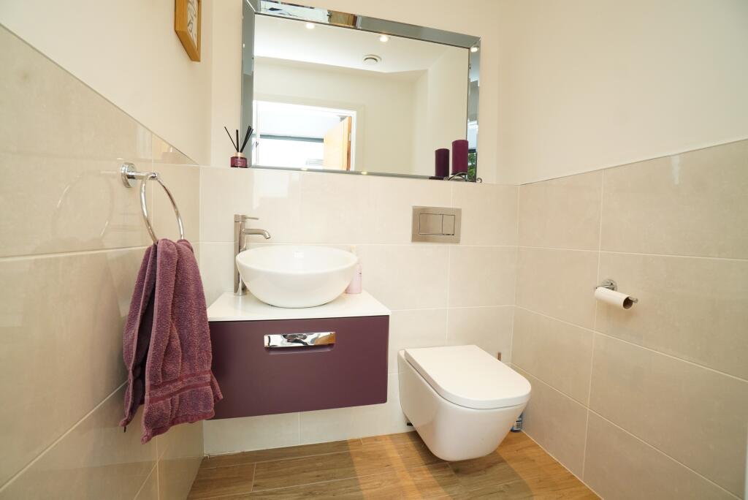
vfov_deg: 77.4
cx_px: 374
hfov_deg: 100.4
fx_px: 312
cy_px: 250
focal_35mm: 15
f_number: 7.1
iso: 500
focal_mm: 10
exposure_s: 1/60
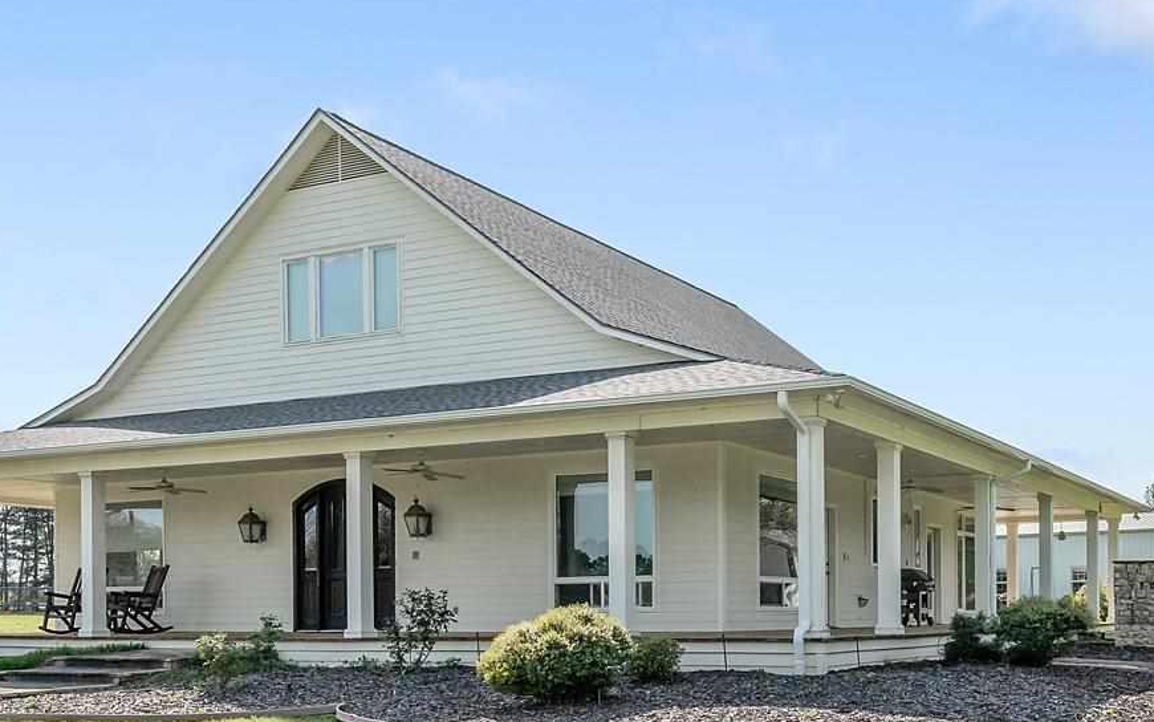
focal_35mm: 41
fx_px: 1290
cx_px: 801
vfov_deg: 30.1
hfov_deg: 47.2
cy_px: 631
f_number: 8
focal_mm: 14
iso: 800
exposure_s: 1/1250
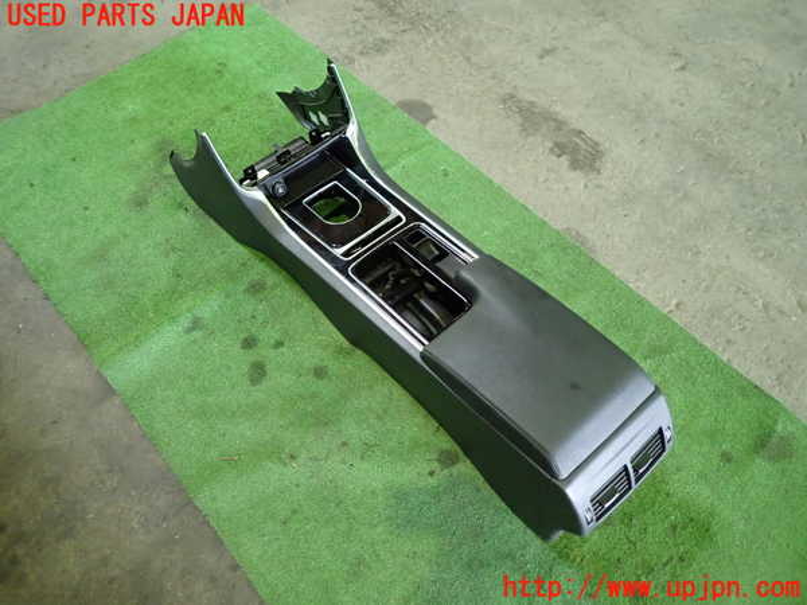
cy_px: 302
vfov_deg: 54.9
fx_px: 583
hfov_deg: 69.4
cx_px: 404
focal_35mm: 25
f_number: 2
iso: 800
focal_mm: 4.5
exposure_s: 1/30
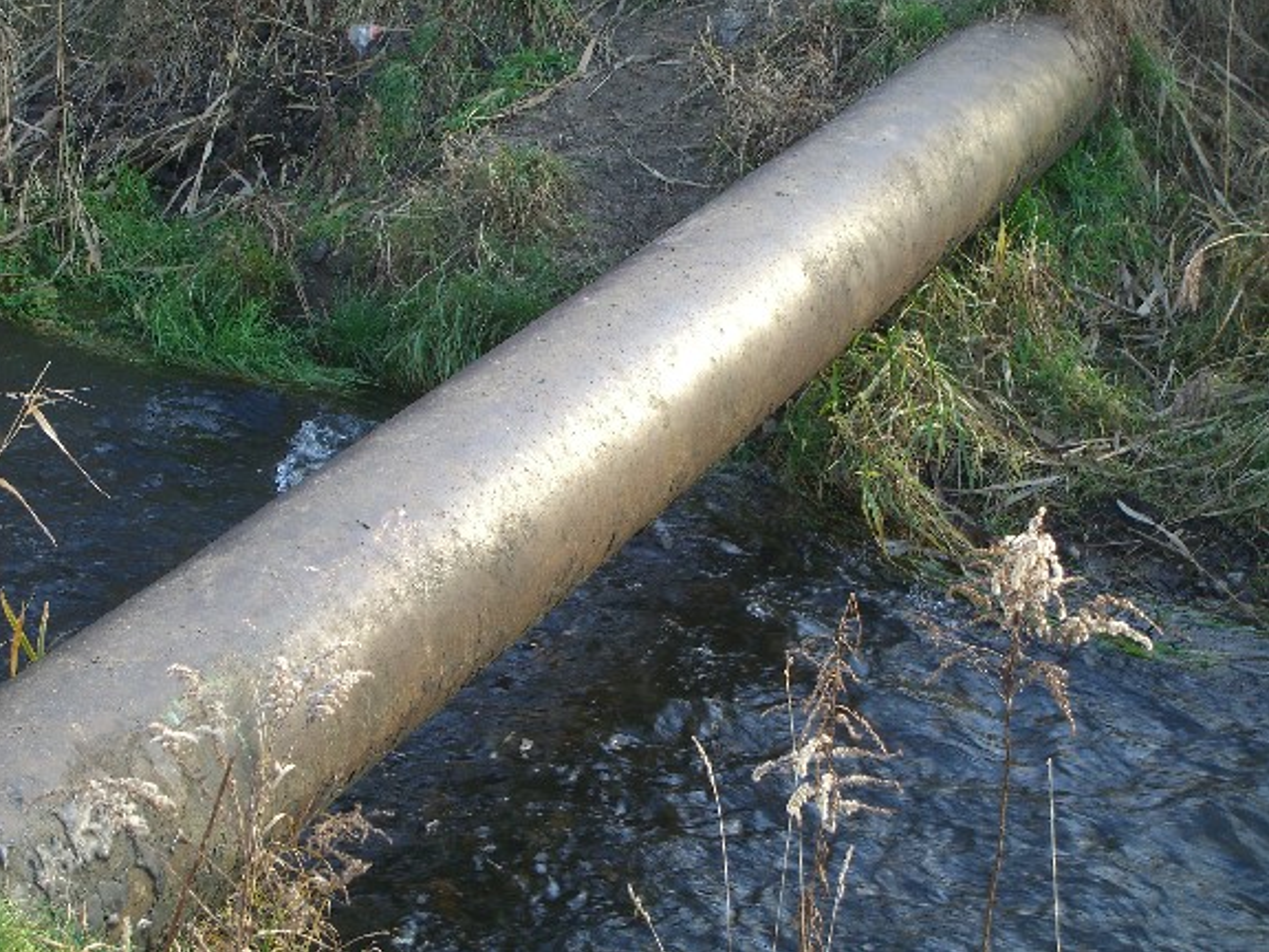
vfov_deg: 18.2
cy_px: 473
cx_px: 629
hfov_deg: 24.1
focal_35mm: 81
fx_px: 2969
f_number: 4.4
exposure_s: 1/125
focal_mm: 16.6
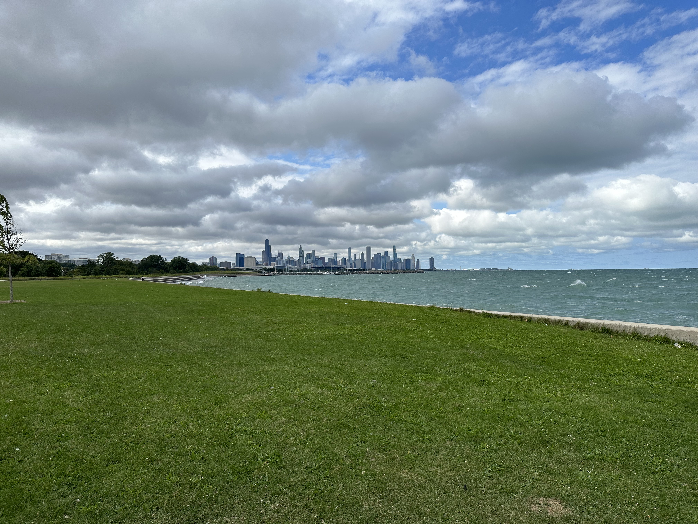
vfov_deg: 56.8
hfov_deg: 71.6
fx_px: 484
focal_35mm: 24
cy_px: 262
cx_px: 349
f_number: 1.78
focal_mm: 6.86
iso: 80
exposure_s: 1/5525
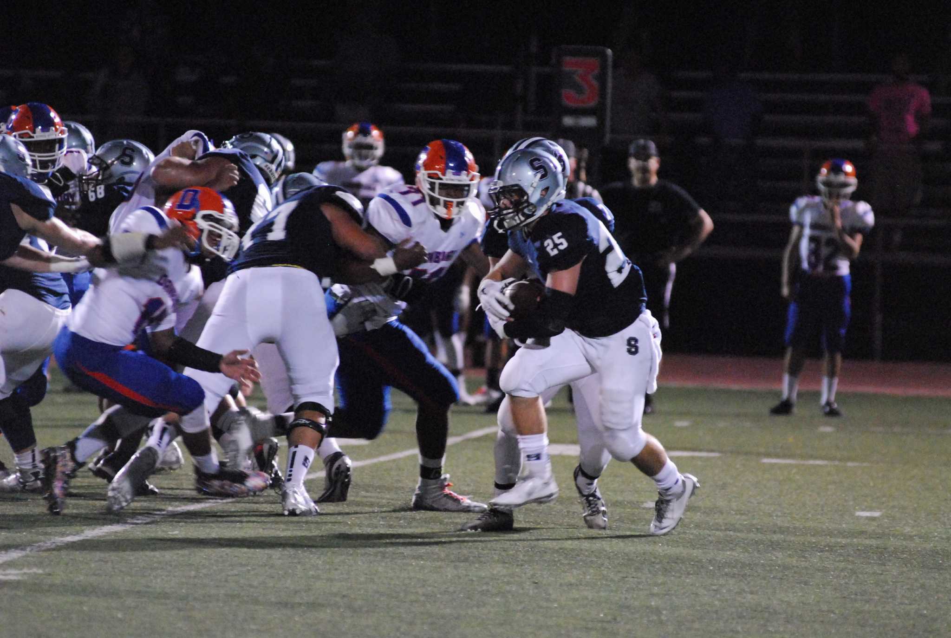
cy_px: 319
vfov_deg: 4.6
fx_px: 7940
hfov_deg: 6.9
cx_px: 476
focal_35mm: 300
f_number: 3.5
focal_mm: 200
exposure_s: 1/250
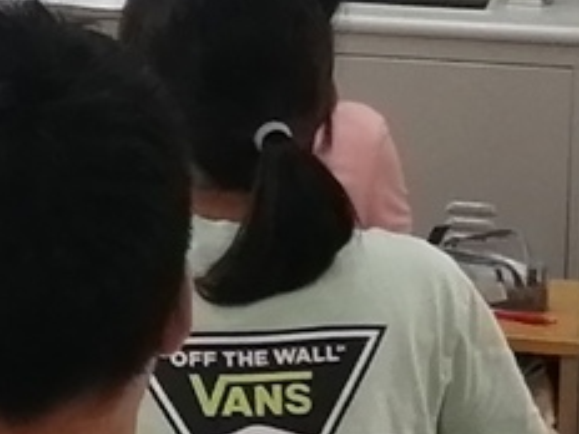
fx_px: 2710
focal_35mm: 162
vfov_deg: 9.1
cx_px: -127
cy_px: -62
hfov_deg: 11.9
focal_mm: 3.62
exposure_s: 1/100
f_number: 1.8
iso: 100
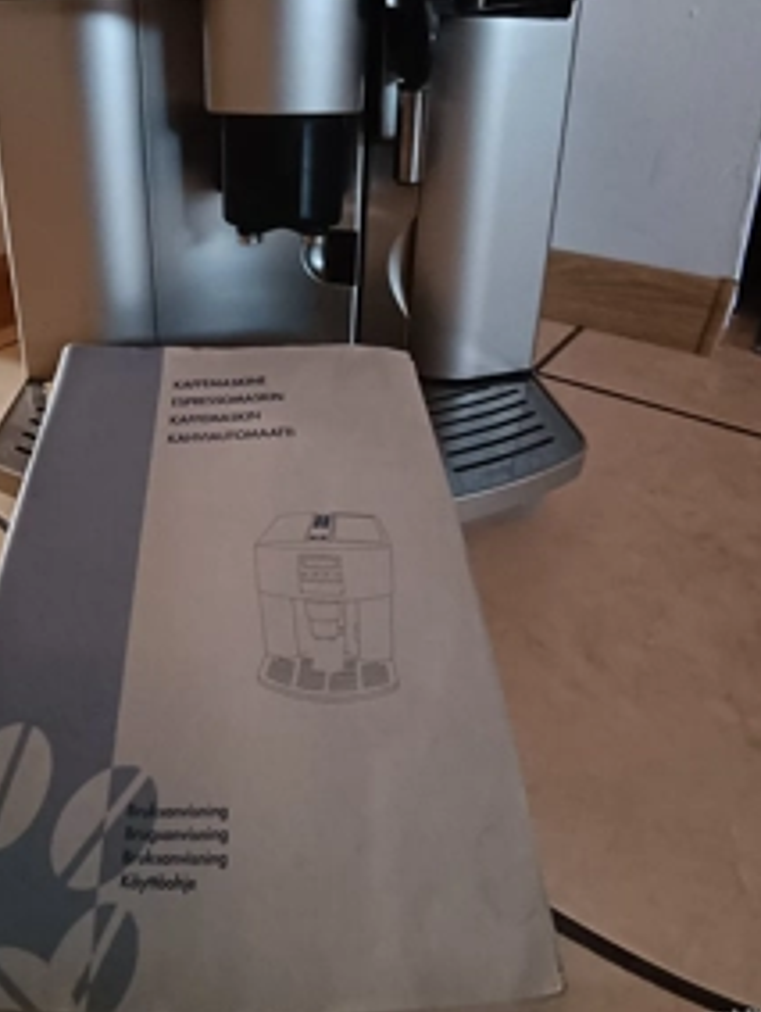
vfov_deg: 69.0
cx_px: 282
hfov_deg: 56.2
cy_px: 318
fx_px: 702
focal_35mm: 24
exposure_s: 1/50
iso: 922
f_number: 2.2
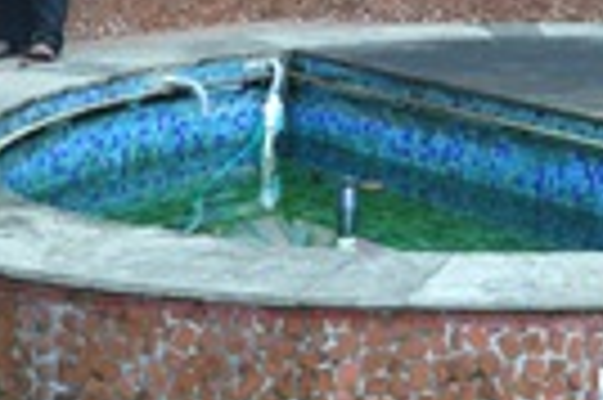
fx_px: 1924
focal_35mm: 115
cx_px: 1184
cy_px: -420
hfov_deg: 14.8
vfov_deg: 10.8
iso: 250
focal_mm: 24
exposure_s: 1/125
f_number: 6.3
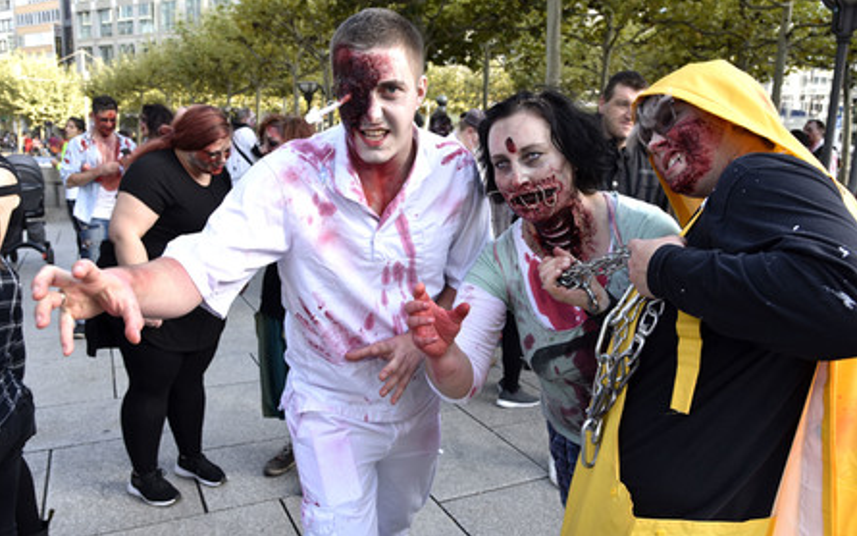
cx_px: 428
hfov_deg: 61.2
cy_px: 272
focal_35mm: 31
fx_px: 724
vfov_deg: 40.6
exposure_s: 1/160
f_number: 6.3
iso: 400
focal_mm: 30
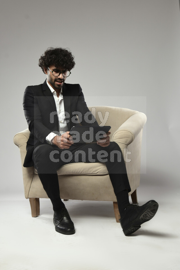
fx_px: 255
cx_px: 90
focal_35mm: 34
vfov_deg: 55.8
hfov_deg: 38.9
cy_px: 135
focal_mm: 34
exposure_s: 1/125
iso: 400
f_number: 5.6
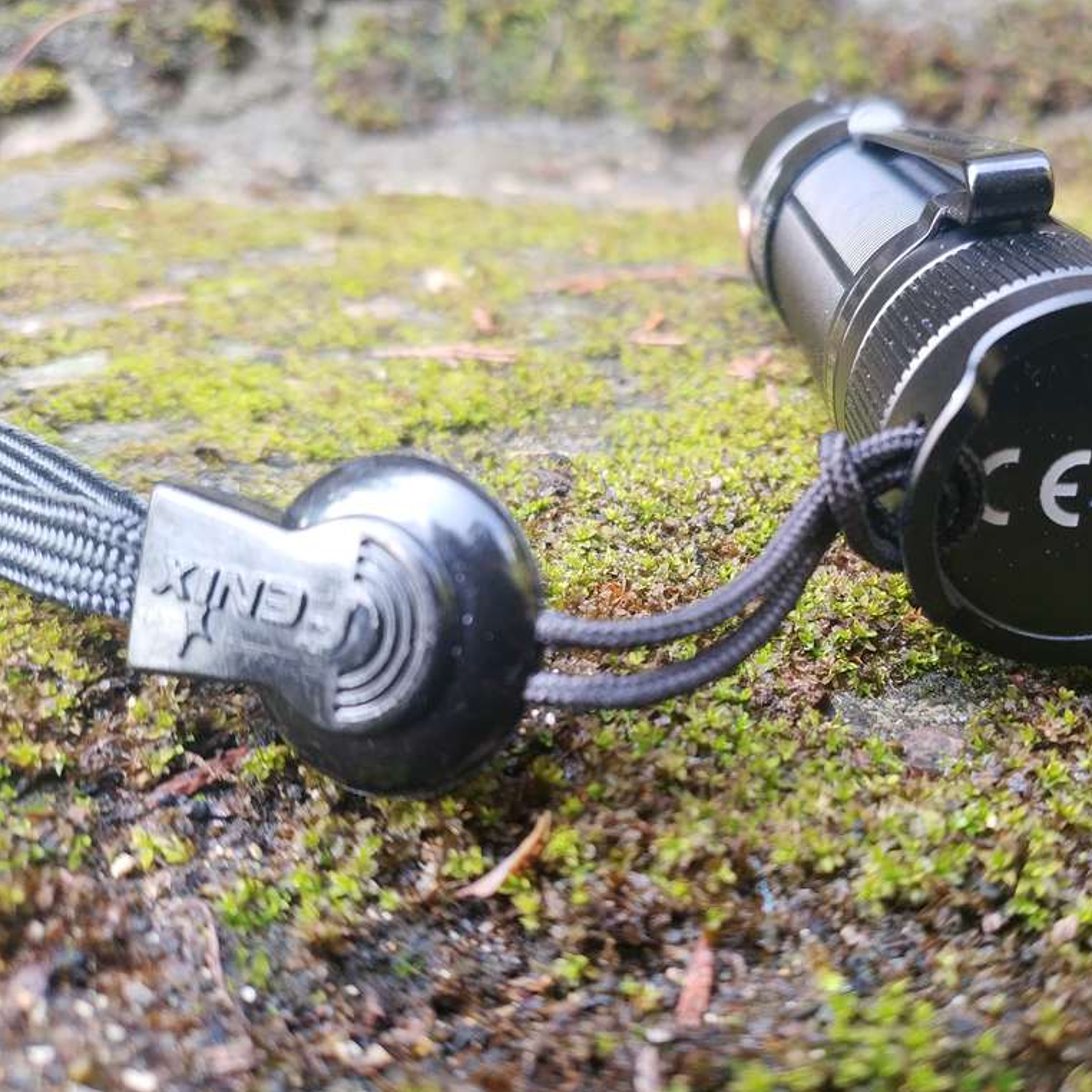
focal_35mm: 38
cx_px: 709
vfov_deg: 43.9
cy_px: 549
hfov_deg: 43.4
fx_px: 1356
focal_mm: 4.5
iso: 186
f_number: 2
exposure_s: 1/50
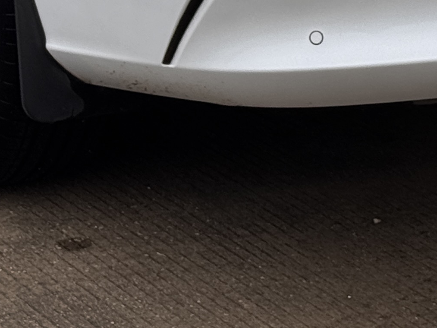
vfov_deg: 7.5
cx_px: 326
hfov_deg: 10.3
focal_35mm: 191
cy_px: -309
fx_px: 2412
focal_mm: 6.76
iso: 64
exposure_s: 1/2179
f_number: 1.78
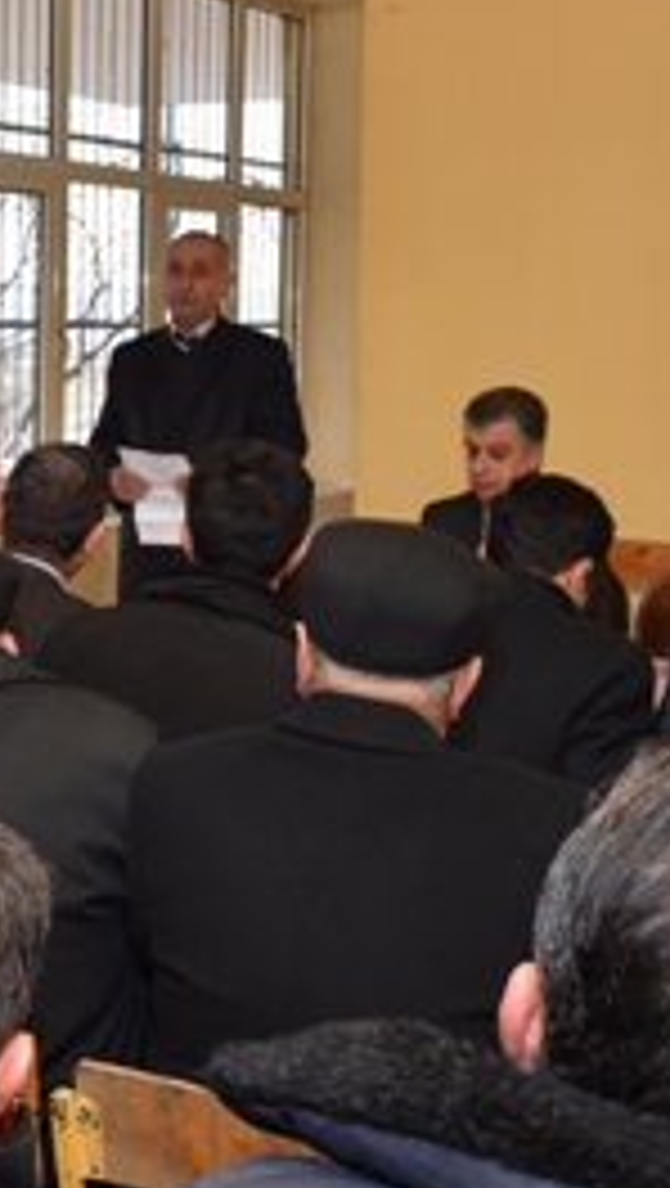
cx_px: 121
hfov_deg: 18.1
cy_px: 488
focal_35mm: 66
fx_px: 2079
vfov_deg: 31.8
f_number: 6.3
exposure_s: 1/125
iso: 800
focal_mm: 26
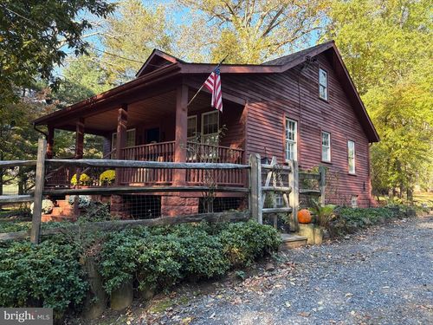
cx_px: 216
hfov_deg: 67.3
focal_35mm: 26
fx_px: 325
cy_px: 162
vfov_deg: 53.1
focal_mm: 5.96
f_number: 1.6
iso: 100
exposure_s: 1/241
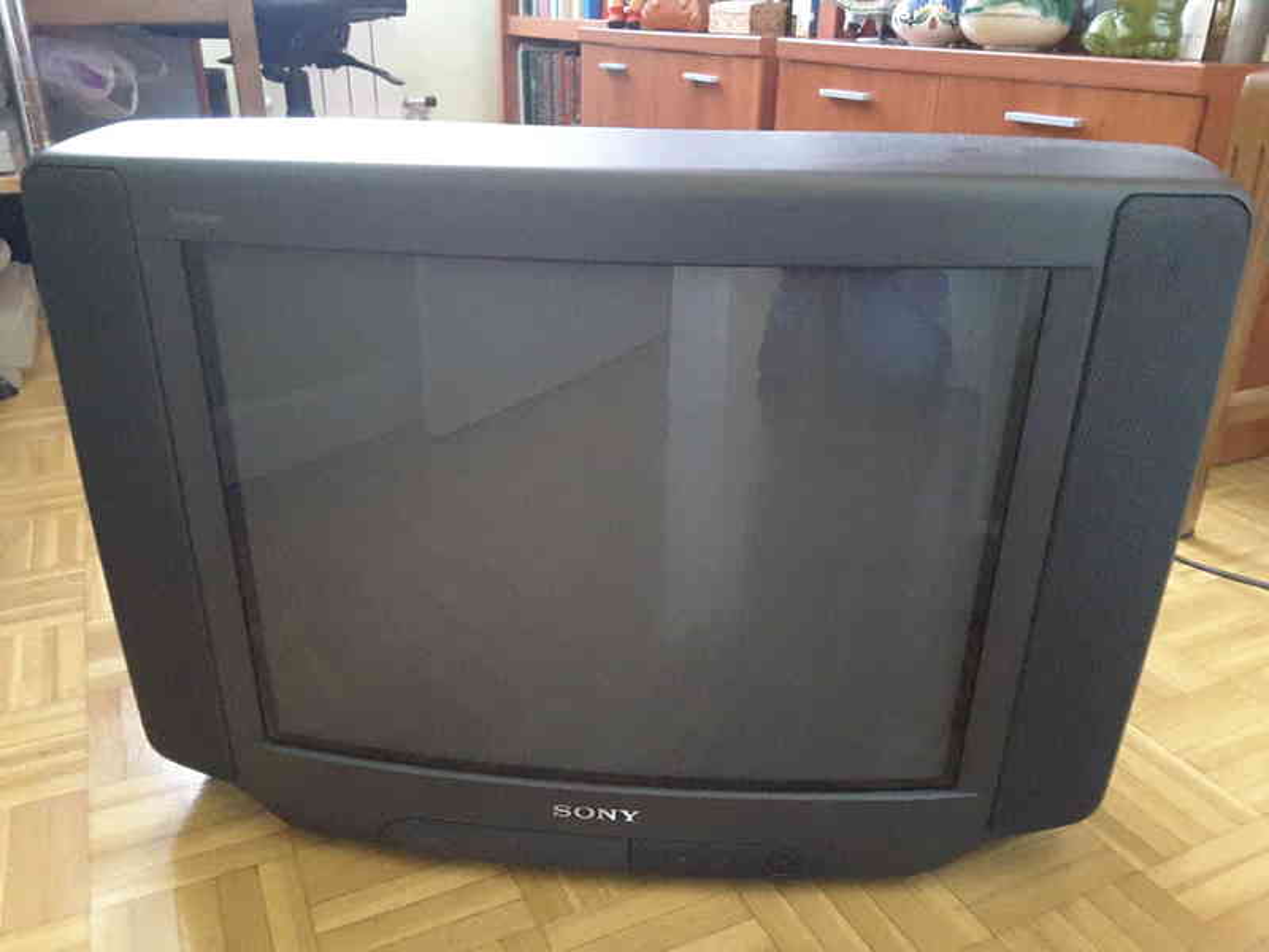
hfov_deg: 58.4
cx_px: 634
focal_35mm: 31
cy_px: 476
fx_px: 1136
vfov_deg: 45.4
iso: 800
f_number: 1.9
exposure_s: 1/17
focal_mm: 2.9
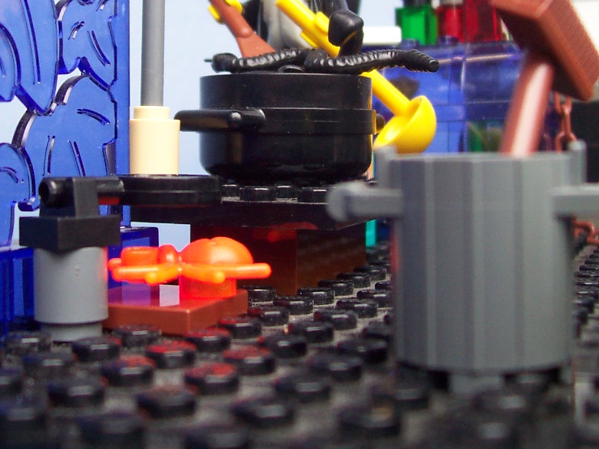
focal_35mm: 60
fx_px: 1038
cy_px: 95
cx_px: 223
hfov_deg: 32.0
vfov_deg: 24.1
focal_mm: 5.6
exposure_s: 1/30
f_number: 2.8
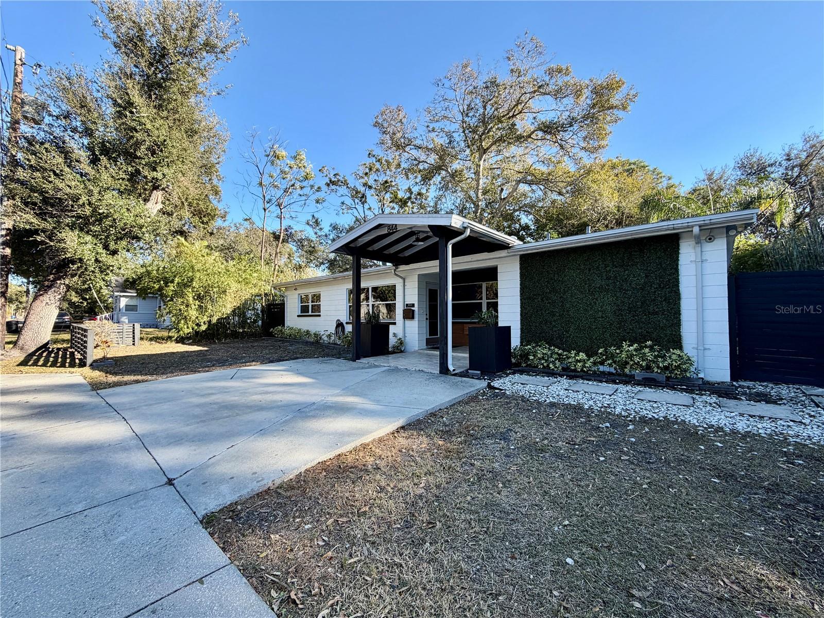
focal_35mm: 14
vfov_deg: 85.7
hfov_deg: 102.1
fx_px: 333
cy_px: 309
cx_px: 412
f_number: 2.2
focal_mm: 2.22
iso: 50
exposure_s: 1/502
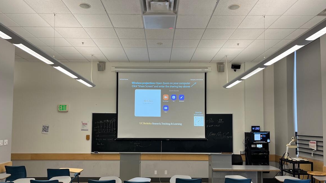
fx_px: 251
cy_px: 112
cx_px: 160
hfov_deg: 66.1
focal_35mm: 29
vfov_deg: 40.0
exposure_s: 1/90
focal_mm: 5.1
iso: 80
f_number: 1.6
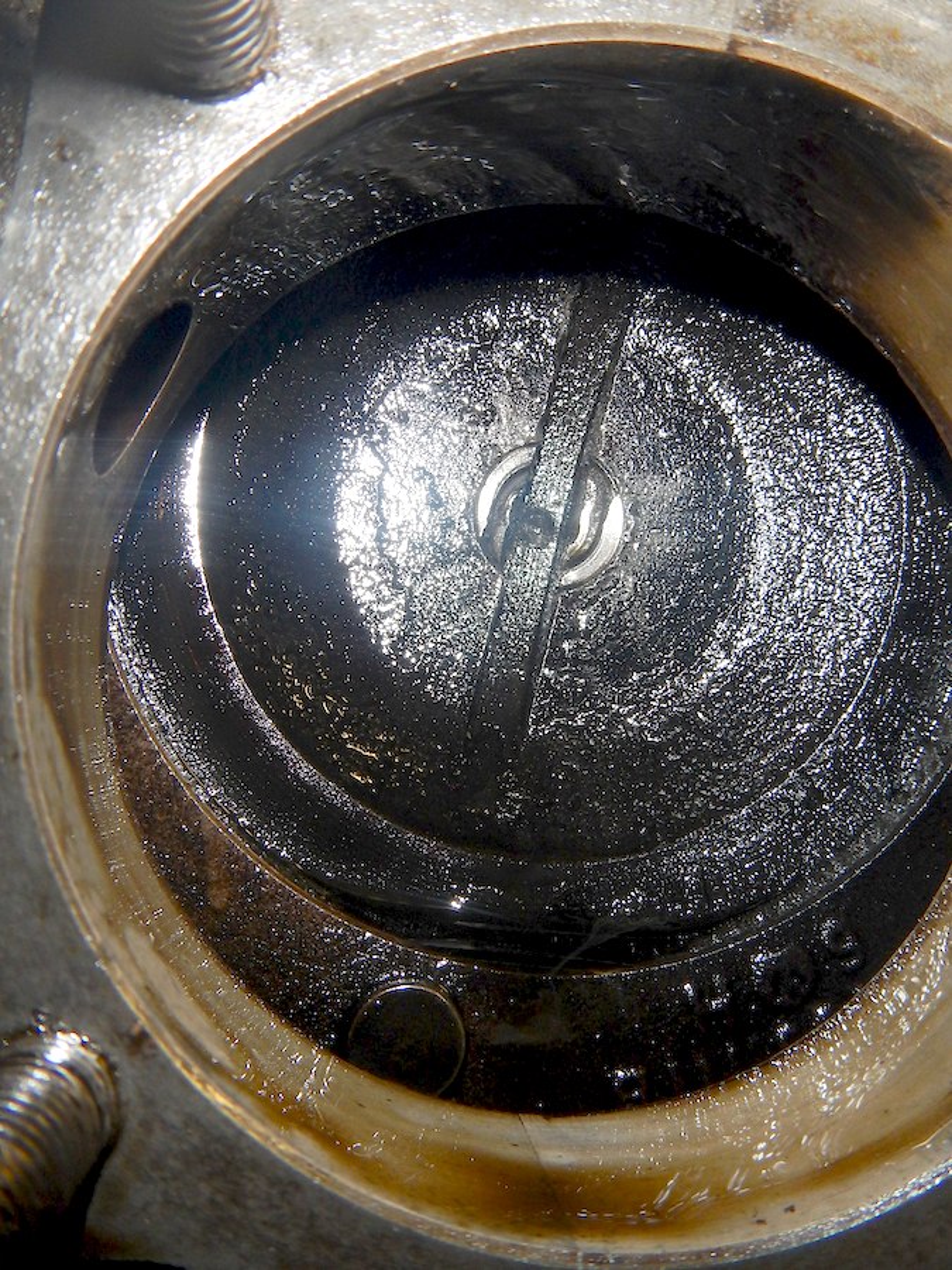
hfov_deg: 42.9
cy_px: 635
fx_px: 1210
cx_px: 476
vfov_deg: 55.4
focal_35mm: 33
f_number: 7.9
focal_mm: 5.9
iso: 200
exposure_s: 1/30
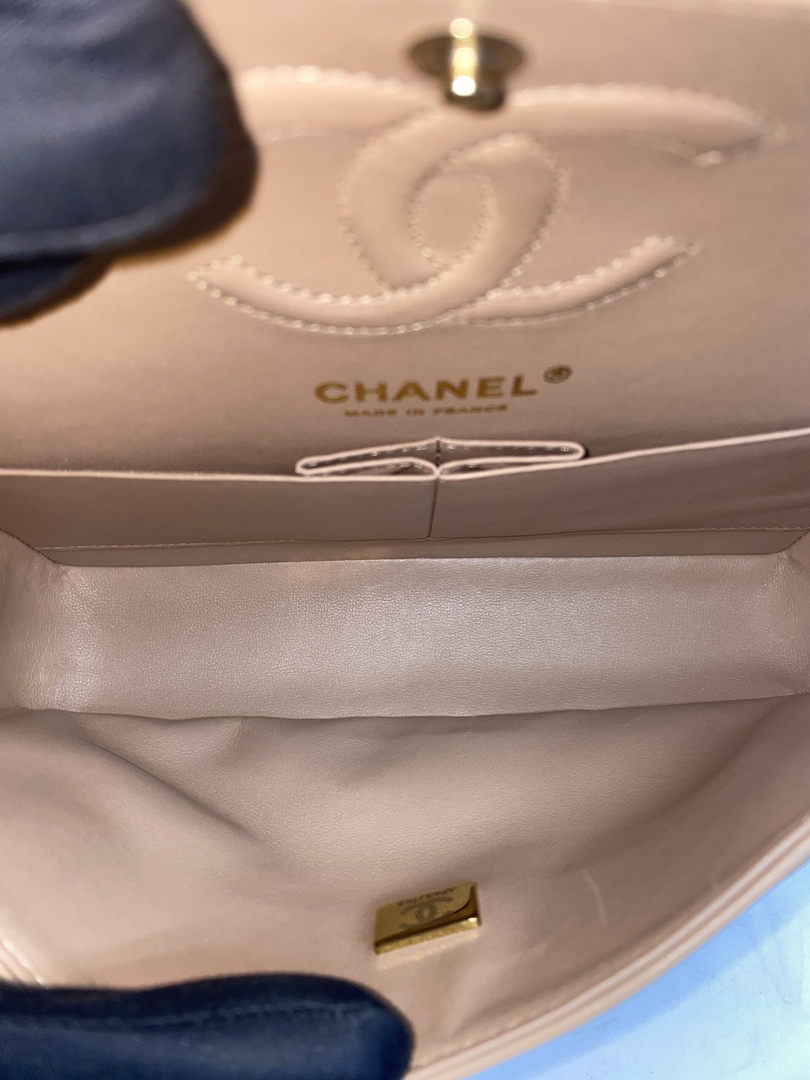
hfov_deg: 53.1
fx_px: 811
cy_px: 540
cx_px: 405
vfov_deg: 67.3
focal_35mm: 26
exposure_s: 1/71
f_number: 1.8
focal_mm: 4.25
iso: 32
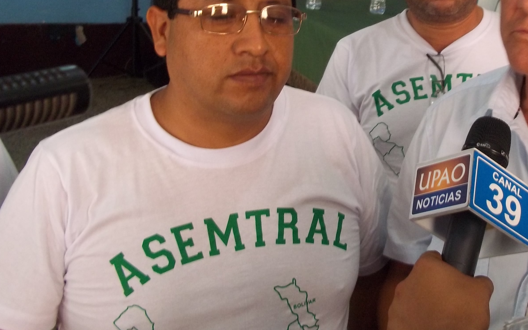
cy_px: 33
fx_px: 921
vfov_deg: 19.9
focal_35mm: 64
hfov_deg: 31.4
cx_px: 404
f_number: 3.1
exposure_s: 1/13
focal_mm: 6.5
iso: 160
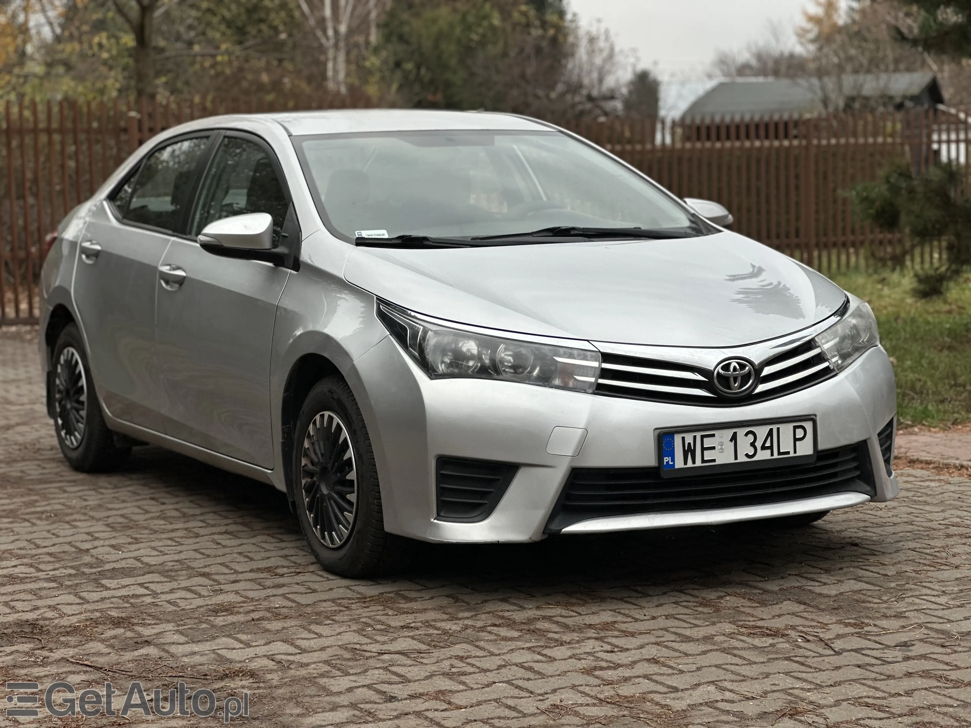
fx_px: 2160
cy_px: 364
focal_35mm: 77
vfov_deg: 19.1
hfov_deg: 25.3
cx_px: 486
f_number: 2.8
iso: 20
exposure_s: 1/135
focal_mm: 9
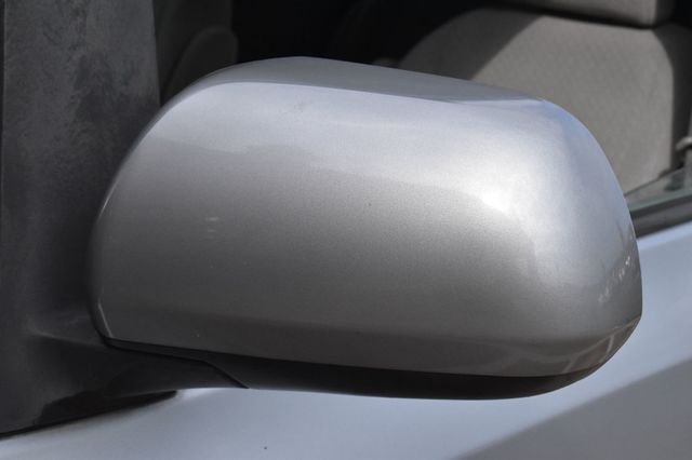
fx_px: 1383
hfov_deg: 28.1
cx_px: 346
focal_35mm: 72
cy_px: 230
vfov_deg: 18.9
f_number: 14
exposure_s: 1/1600
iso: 2500
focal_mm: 48
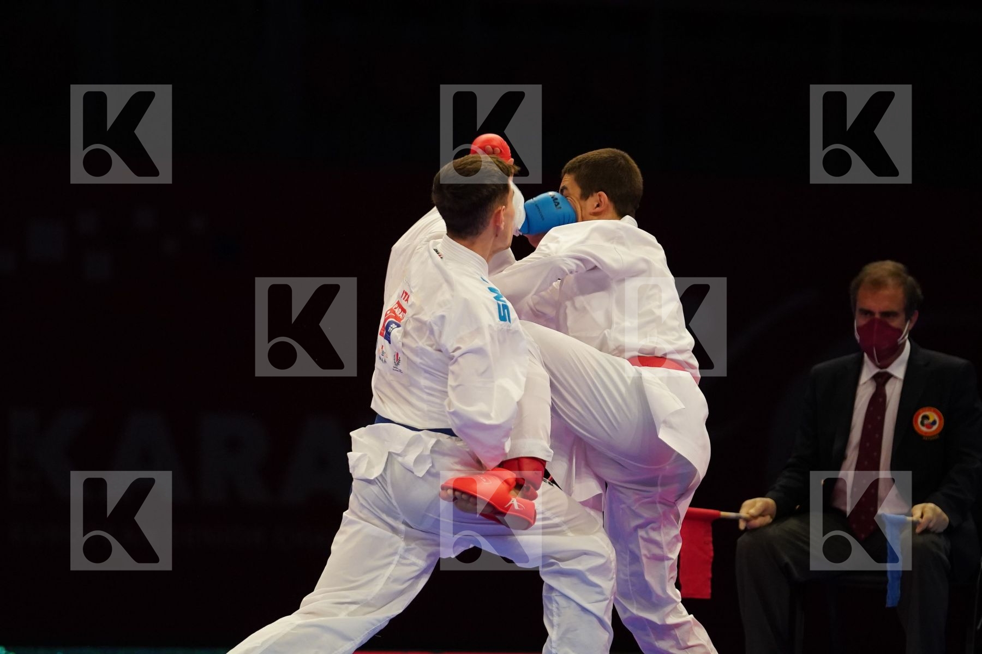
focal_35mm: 264
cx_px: 491
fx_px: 7201
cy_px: 327
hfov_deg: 7.8
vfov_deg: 5.2
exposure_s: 1/1000
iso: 2500
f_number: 2.8
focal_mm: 176
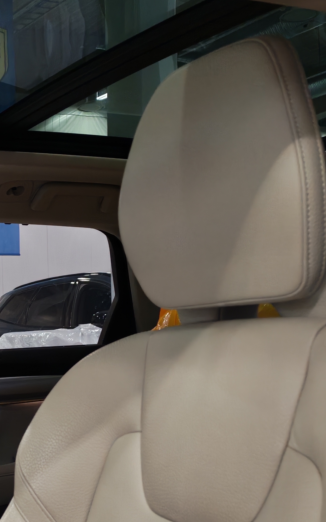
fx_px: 853
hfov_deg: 20.2
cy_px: 366
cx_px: -73
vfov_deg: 33.6
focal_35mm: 60
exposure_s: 1/100
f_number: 1.9
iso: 831
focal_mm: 6.12
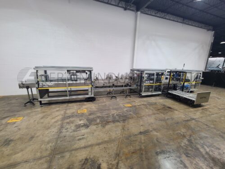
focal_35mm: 13
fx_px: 84
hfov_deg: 106.2
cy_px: 84
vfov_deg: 89.9
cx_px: 112
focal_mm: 2.2
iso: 100
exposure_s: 1/60
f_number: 2.2
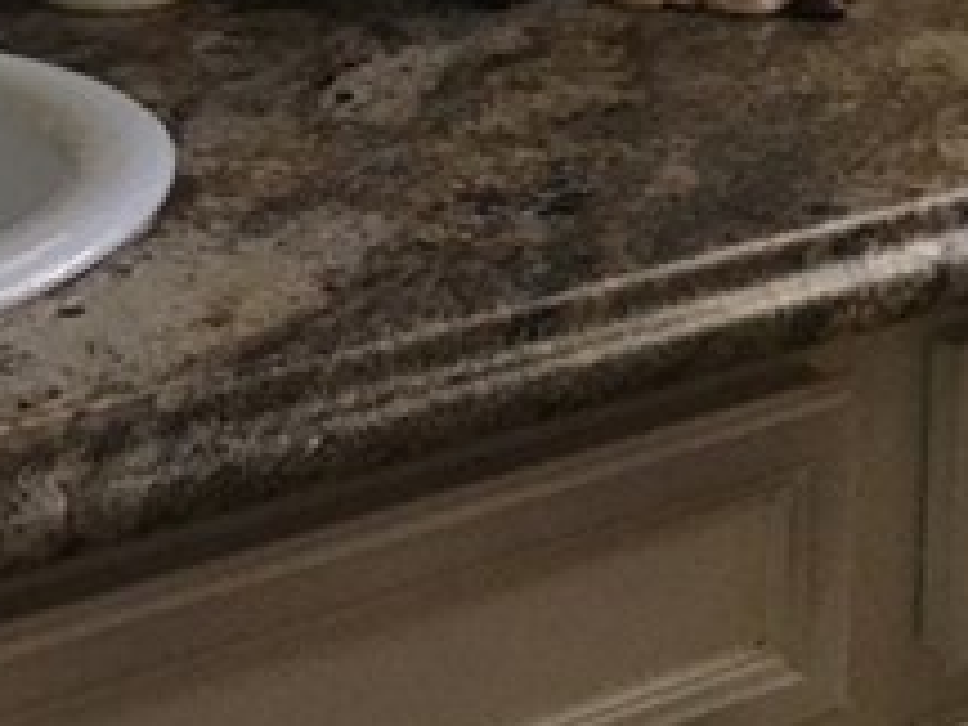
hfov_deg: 22.1
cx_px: 49
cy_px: -40
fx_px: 2405
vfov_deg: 16.7
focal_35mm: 86
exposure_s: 1/15
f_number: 2.2
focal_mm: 4.15
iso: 800
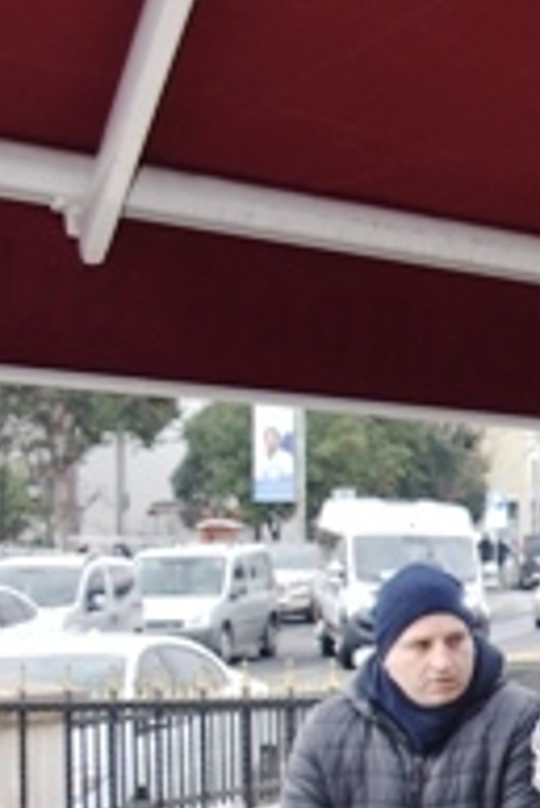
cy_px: 622
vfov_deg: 18.1
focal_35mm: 112
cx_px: 1494
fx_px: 2515
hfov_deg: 9.9
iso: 160
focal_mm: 18
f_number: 3.5
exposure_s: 1/250
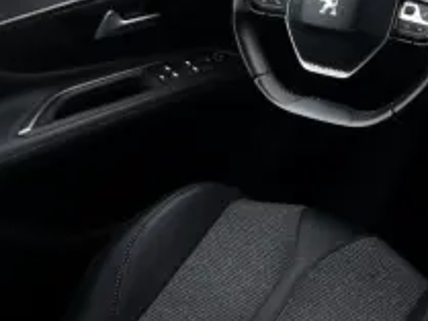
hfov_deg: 32.2
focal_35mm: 55
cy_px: 53
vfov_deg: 26.0
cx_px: 426
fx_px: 680
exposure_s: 1/50
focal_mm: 2.35
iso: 64
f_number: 2.2
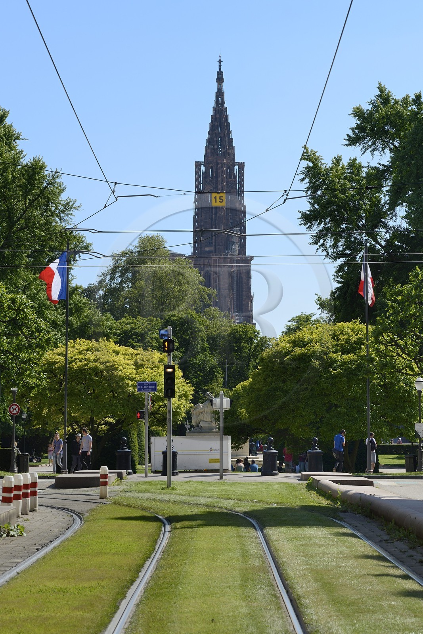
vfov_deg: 18.6
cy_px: 317
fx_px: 1938
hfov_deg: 12.5
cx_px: 212
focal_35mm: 110
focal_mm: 110
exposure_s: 1/320
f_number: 10
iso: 200
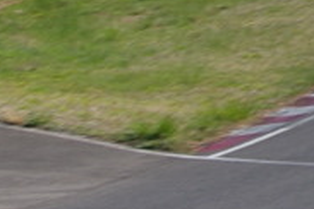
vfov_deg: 1.3
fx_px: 9498
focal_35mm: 1089
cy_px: 408
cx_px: -444
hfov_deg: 1.9
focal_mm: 130
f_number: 13
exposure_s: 1/125
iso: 200
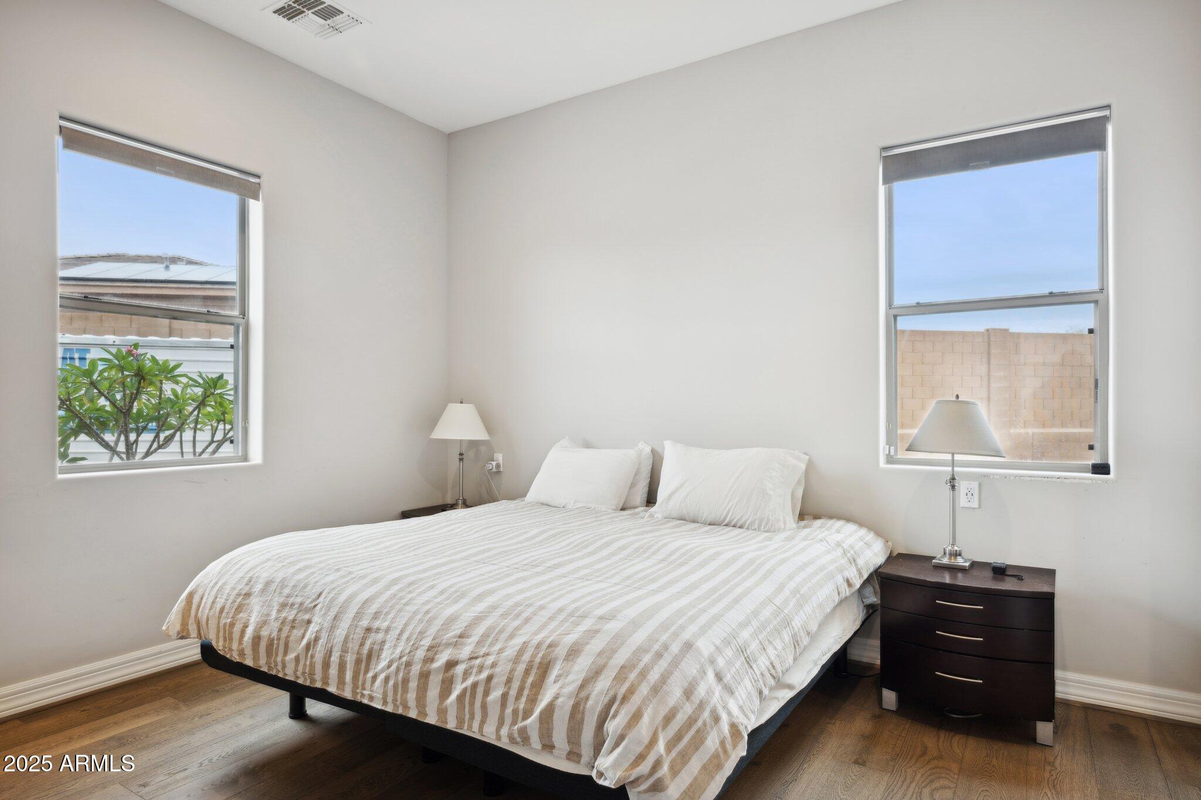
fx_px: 684
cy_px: 400
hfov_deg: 82.6
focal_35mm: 20
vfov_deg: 60.7
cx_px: 600
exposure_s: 1/6
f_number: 8
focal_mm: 20.5
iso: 320
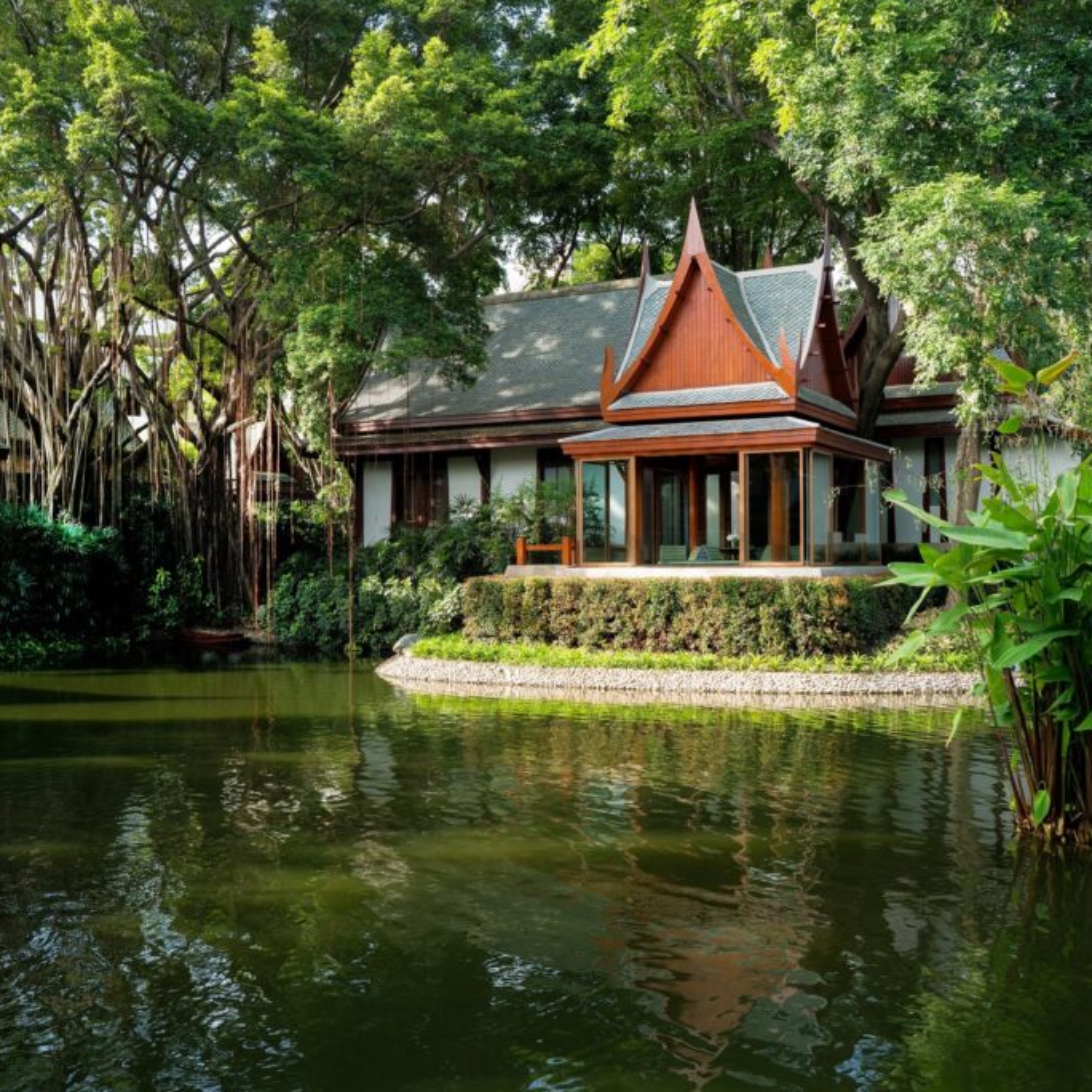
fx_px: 1142
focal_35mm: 32
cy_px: 547
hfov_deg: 50.9
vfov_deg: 51.1
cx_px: 629
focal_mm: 25
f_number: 5.6
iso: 100
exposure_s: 1/60
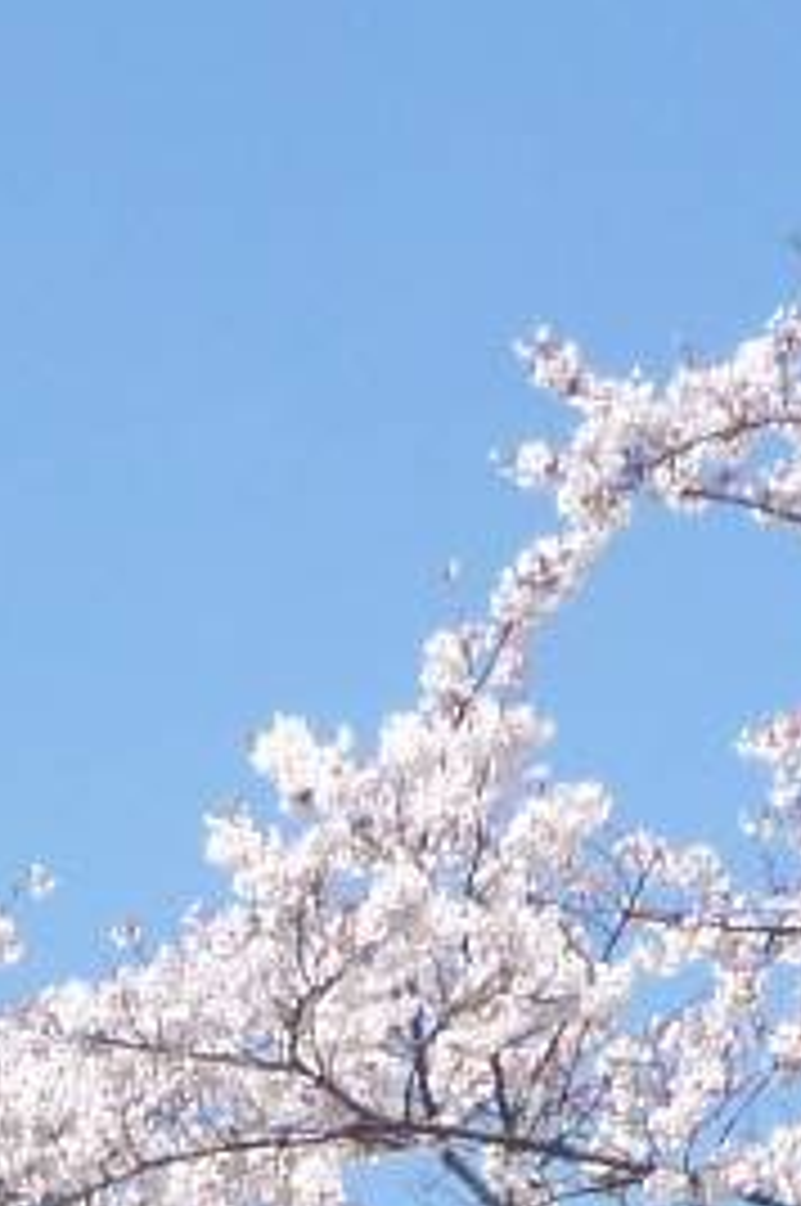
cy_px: 2907
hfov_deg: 6.8
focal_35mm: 199
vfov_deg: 9.3
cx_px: -306
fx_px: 6658
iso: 125
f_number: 4
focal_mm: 4.5
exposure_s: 1/400
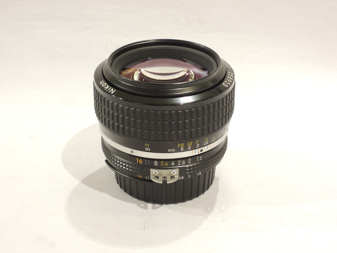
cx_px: 168
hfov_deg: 25.3
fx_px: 750
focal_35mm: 77
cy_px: 126
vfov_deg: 19.1
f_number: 4.7
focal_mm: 13.8
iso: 400
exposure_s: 1/40
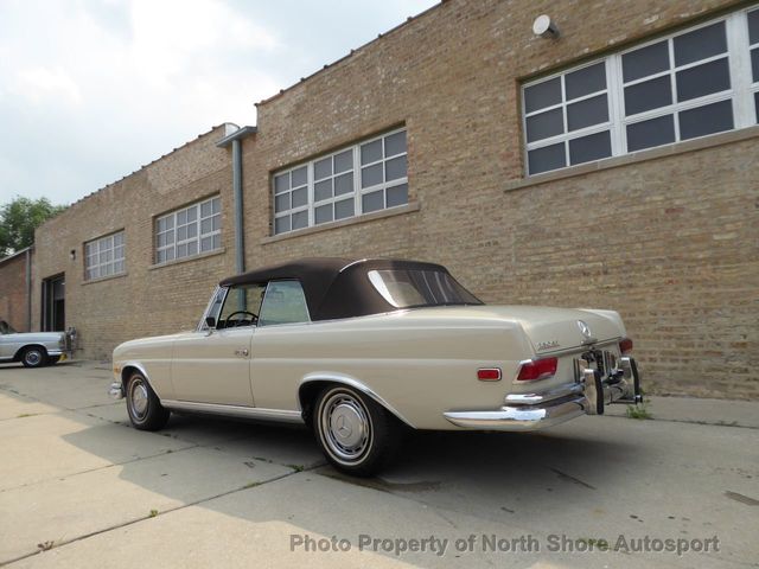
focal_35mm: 25
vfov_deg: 54.9
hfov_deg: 69.4
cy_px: 284
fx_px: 548
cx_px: 380
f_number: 3.3
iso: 100
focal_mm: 4.3
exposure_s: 1/640
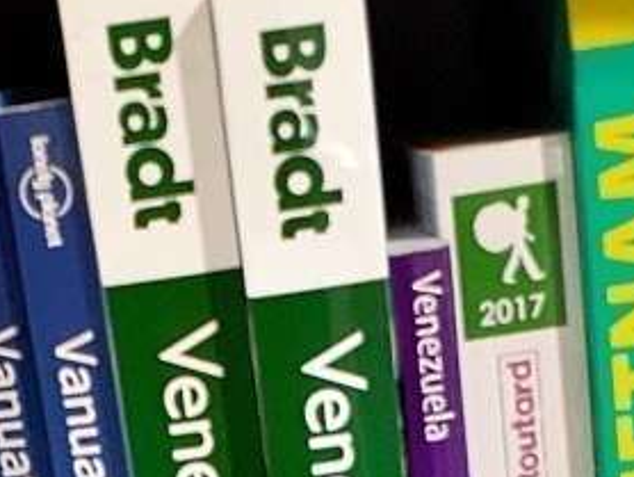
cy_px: 760
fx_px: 1778
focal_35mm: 97
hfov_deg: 20.1
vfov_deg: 14.1
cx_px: 166
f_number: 1.9
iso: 250
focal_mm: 3.6
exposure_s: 1/17
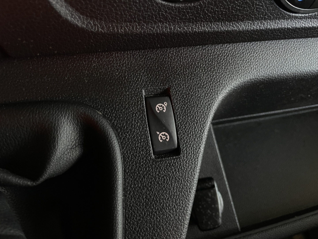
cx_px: 159
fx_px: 239
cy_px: 120
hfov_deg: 67.3
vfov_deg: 53.1
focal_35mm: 26
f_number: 1.6
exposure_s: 1/44
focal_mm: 4.2
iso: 500
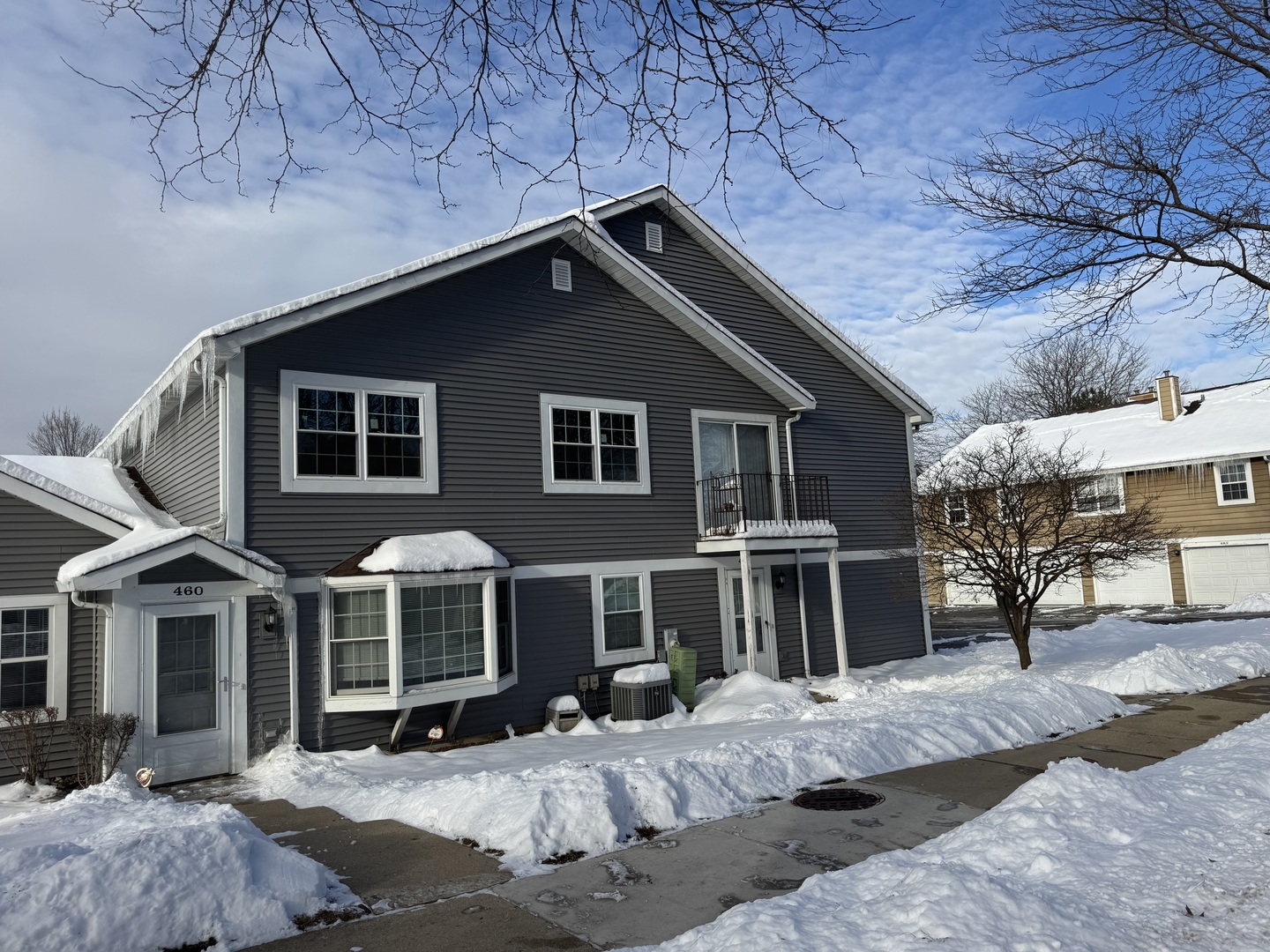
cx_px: 635
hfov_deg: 71.6
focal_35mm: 24
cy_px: 476
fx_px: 881
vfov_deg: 56.8
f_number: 1.78
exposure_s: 1/5348
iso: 80
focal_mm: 6.76
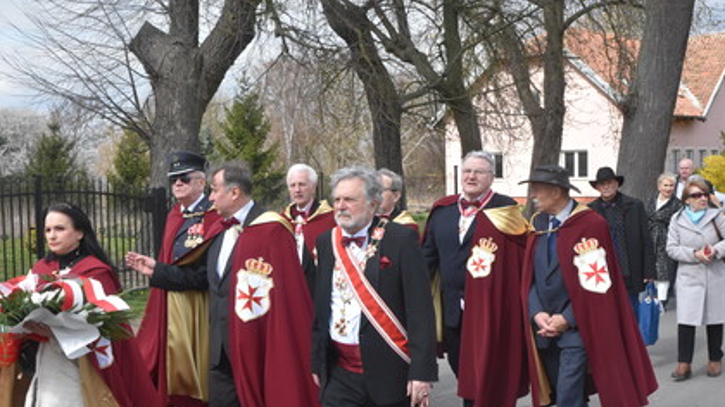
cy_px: 235
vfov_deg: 23.5
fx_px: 980
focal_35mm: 51
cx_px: 364
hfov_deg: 40.6
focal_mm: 32
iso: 1250
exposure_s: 1/640
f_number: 13
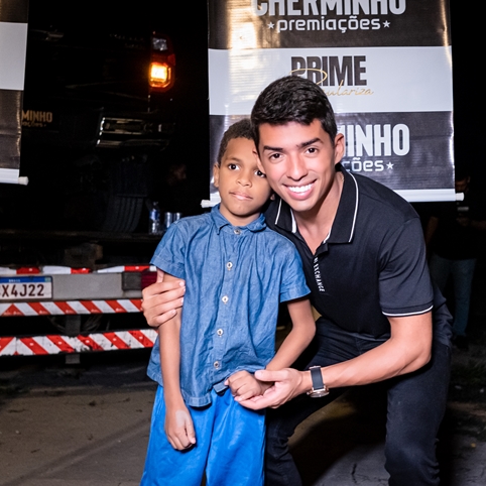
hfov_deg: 35.9
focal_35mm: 47
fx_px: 747
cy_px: 245
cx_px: 301
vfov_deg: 36.1
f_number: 2.8
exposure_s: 1/200
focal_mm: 24
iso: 2500
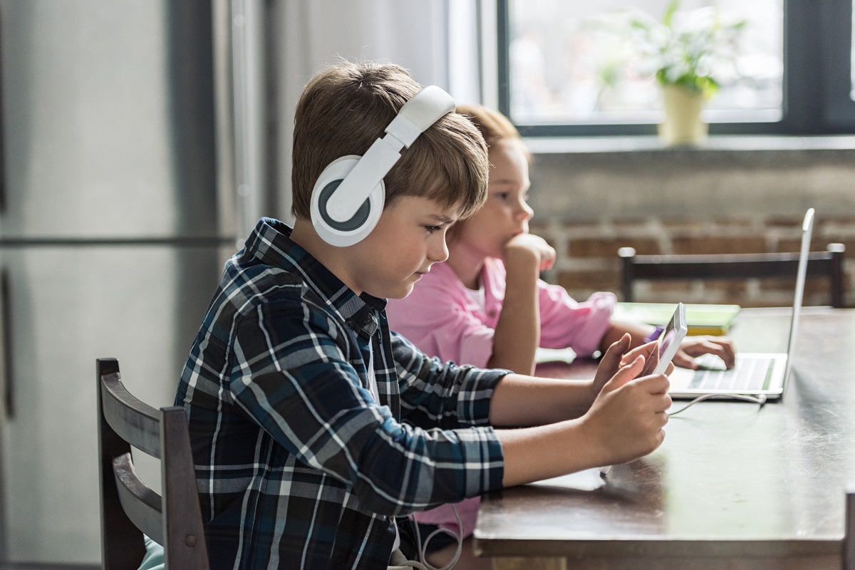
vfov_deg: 17.1
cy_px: 285
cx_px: 428
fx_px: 1900
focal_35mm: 80
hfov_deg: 25.4
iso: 640
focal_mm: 80
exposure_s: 1/250
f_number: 2.8
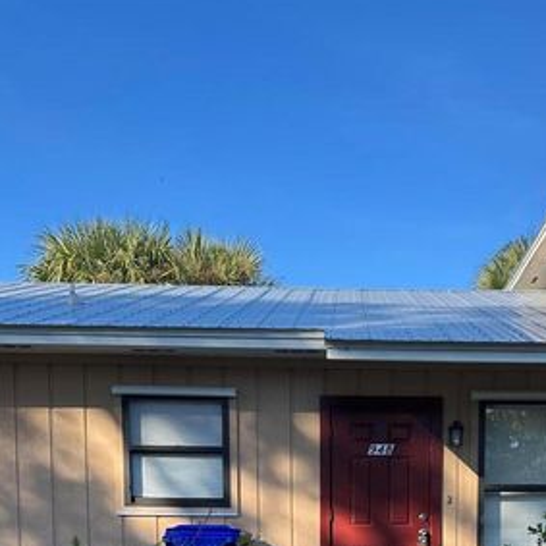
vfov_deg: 30.4
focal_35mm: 50
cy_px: 601
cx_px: 374
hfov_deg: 33.7
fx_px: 892
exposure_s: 1/1453
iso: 80
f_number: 1.78
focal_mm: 6.86
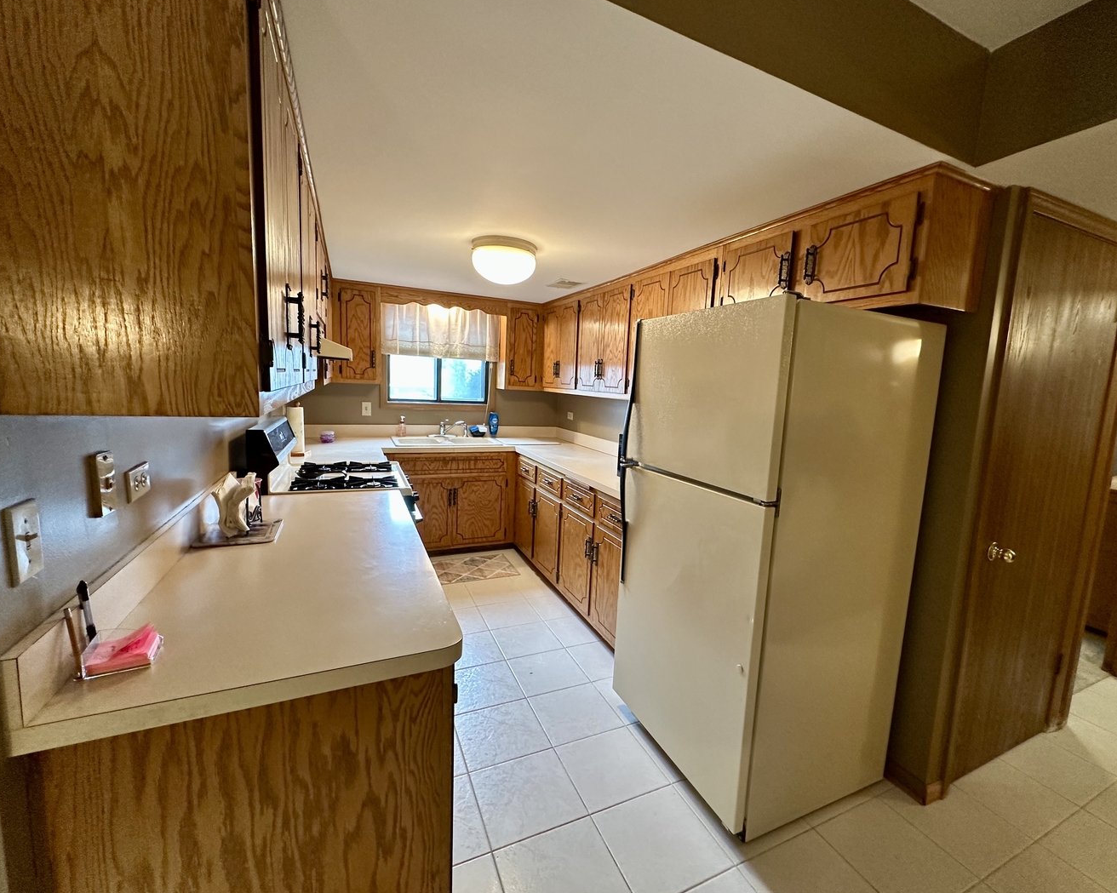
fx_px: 496
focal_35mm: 15
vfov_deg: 84.0
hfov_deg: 96.7
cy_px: 447
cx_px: 590
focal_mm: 2.22
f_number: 2.2
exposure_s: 1/60
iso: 250
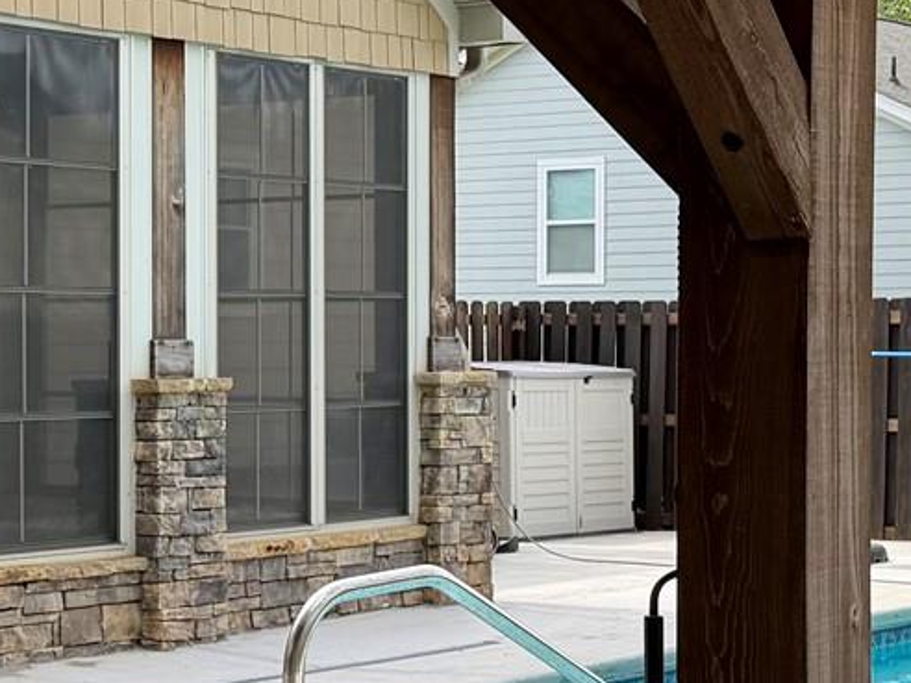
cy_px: 317
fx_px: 2632
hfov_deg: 19.5
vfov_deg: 14.8
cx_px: 246
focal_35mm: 100
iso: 80
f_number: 1.78
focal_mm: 6.76
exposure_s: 1/2000
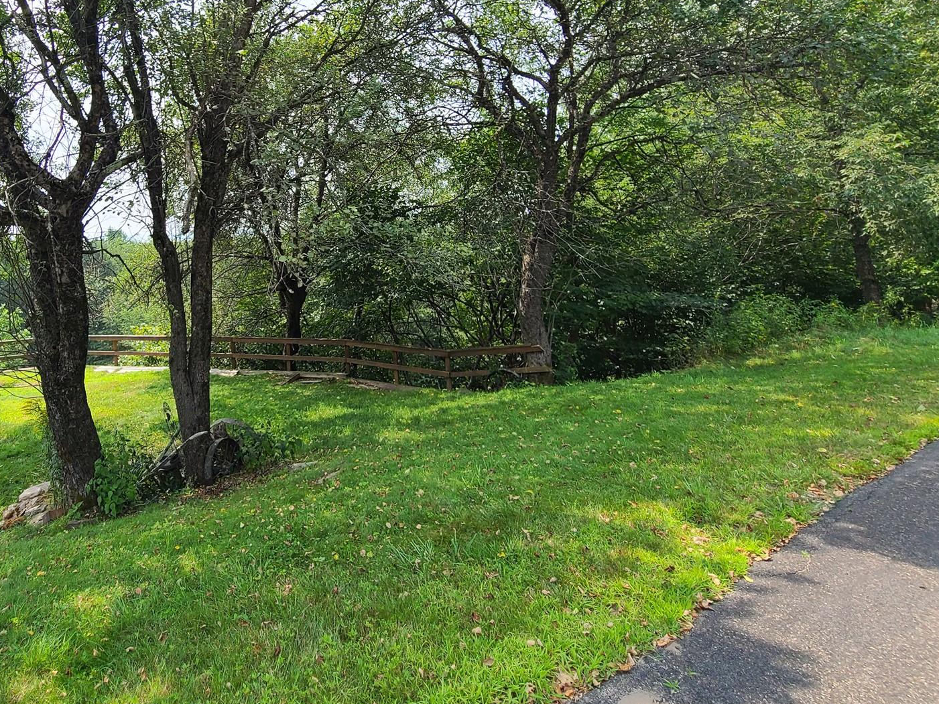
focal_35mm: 19
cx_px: 294
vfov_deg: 66.4
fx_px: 515
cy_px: 221
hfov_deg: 81.1
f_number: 2.2
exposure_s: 1/686
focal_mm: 2.2
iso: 50
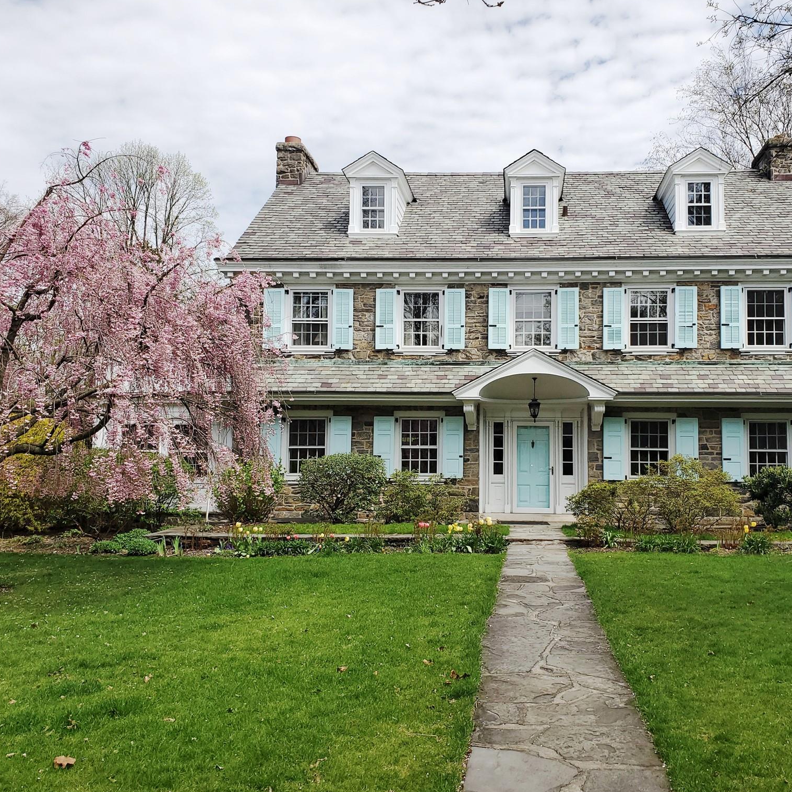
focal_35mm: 31
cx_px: 493
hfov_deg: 52.0
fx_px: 802
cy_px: 395
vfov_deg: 52.5
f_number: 2.4
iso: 50
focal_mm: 4.3
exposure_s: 1/1457
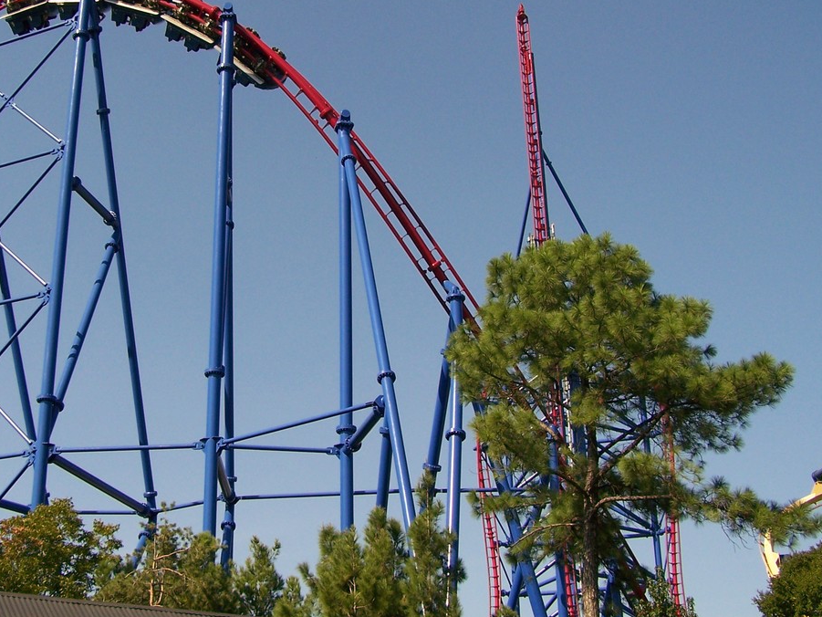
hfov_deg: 35.4
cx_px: 318
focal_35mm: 54
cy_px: 241
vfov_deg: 27.0
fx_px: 1282
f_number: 4
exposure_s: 1/1000
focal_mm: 6.3
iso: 80
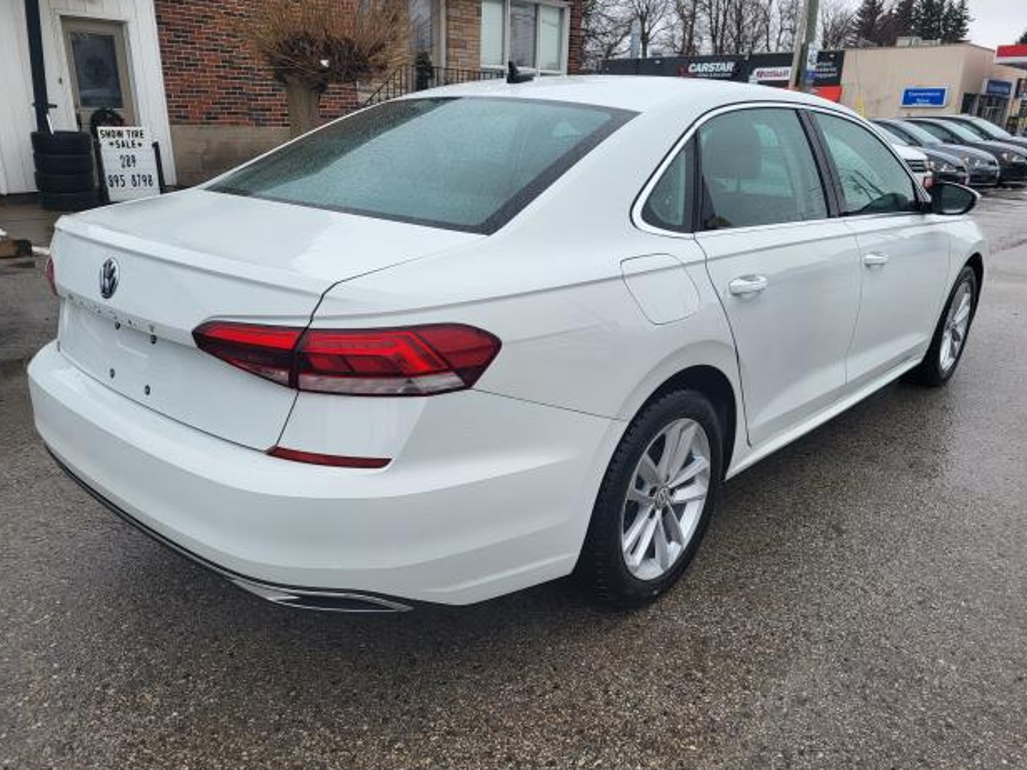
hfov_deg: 65.3
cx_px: 515
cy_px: 385
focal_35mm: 27
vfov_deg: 51.4
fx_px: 801
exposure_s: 1/428
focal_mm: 5.4
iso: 40
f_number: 1.8
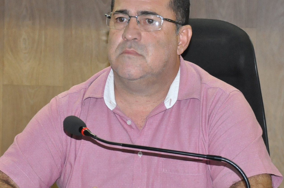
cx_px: 125
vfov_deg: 9.4
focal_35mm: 146
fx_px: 1150
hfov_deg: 14.1
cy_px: 93
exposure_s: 1/60
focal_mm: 58
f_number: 5
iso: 2000
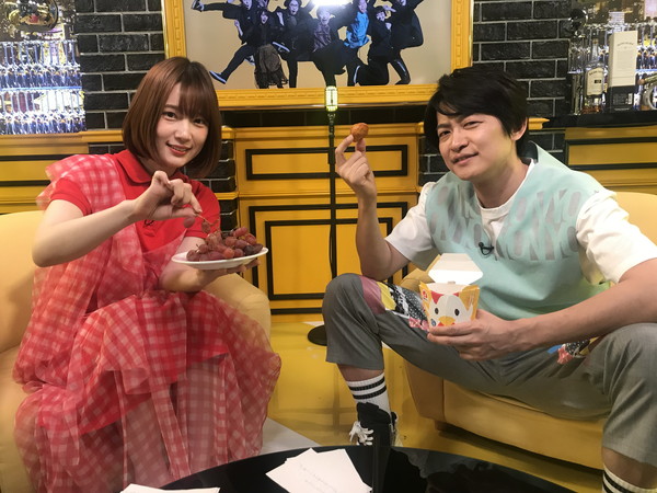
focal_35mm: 28
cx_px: 328
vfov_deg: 49.7
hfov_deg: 63.4
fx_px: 531
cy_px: 246
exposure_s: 1/25
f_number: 1.8
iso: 32
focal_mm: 3.99
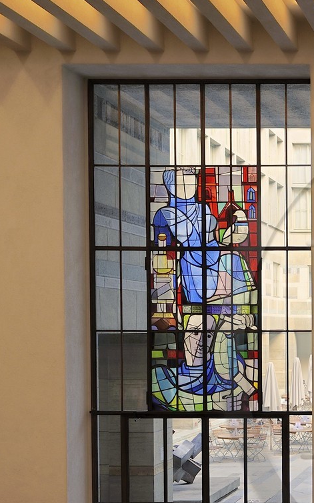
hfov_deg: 17.3
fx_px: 918
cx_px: 489
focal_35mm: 67
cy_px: 350
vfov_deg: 30.3
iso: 200
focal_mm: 31
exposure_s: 1/60
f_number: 5.6
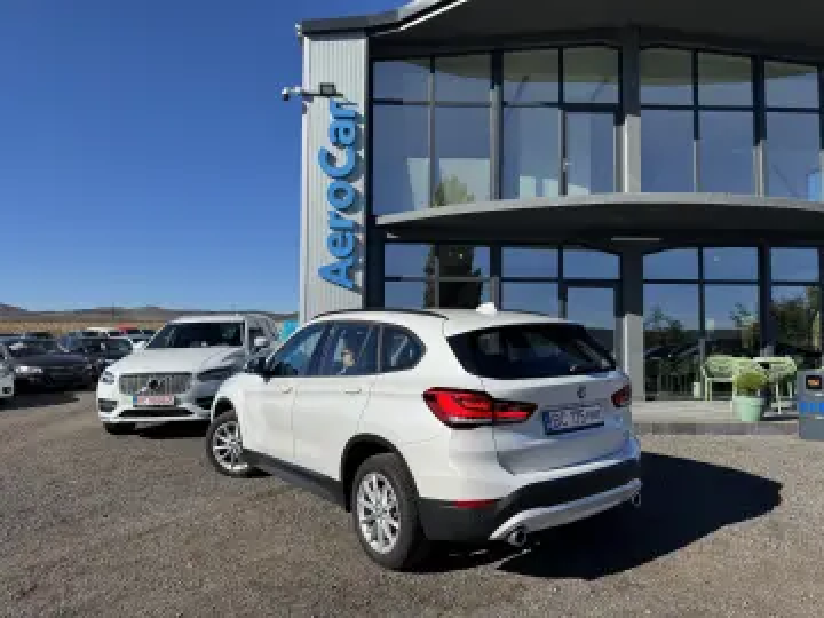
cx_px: 412
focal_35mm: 24
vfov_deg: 56.8
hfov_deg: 71.6
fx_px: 571
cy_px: 309
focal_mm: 6.76
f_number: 1.78
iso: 80
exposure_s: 1/5814
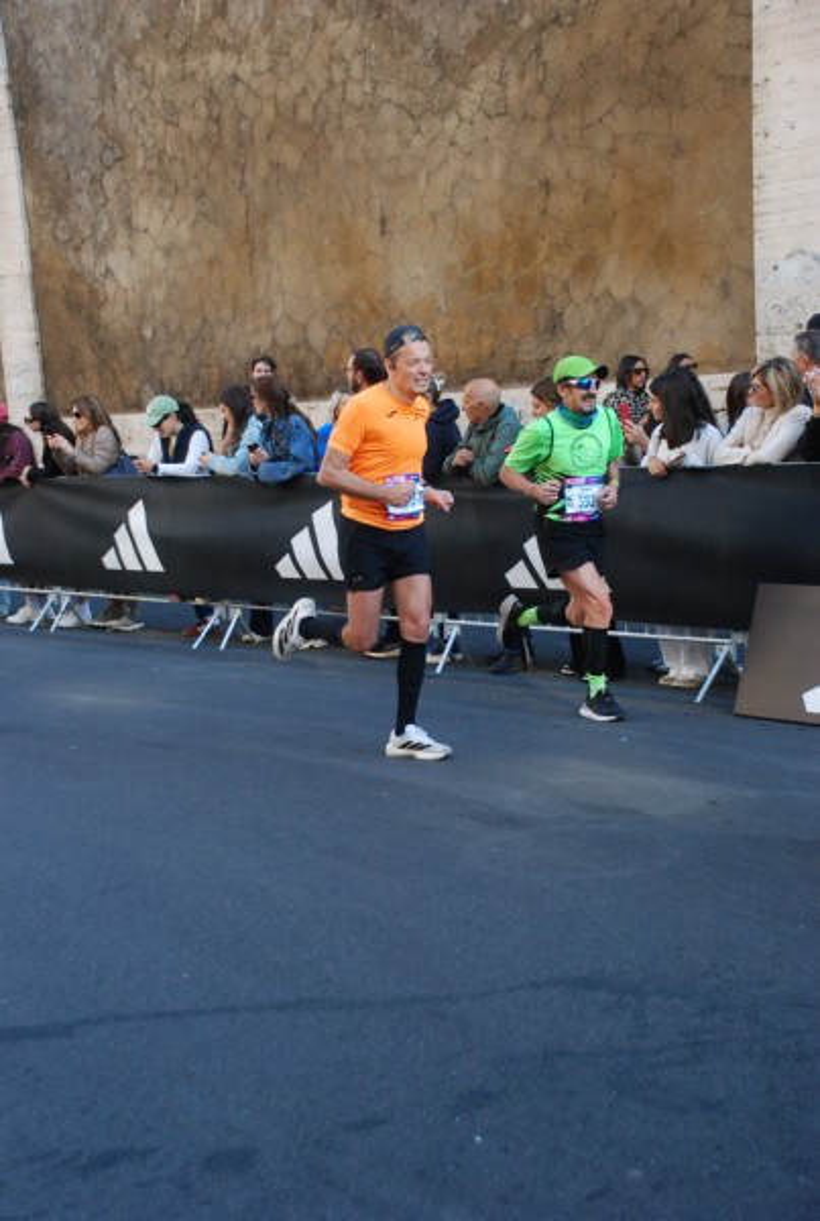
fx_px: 1631
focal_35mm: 48
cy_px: 610
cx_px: 410
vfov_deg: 41.0
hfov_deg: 28.2
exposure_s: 1/640
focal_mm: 32
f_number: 4.2
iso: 1000
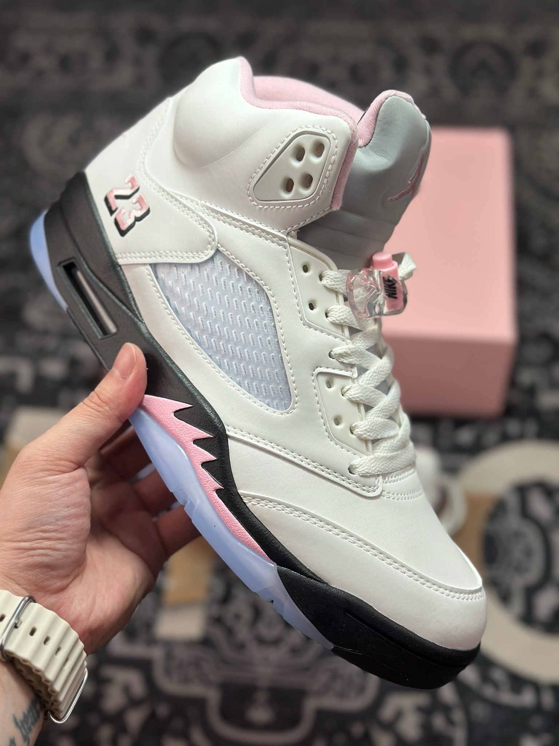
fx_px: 1034
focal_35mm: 48
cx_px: 280
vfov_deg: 39.7
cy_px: 373
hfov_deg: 30.3
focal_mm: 6.86
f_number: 1.78
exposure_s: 1/1565
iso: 80
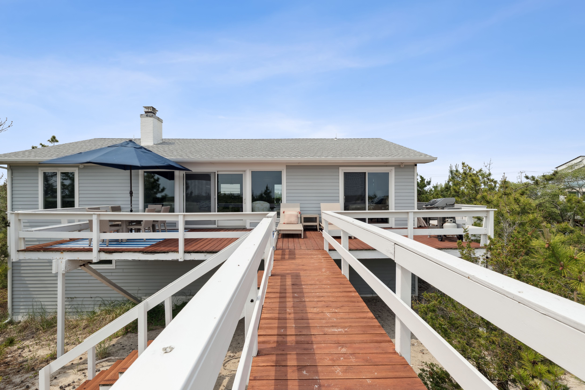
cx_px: 292
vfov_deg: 73.7
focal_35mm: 16
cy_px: 195
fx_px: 260
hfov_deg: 96.7
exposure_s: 1/1000
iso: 200
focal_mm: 16
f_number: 8
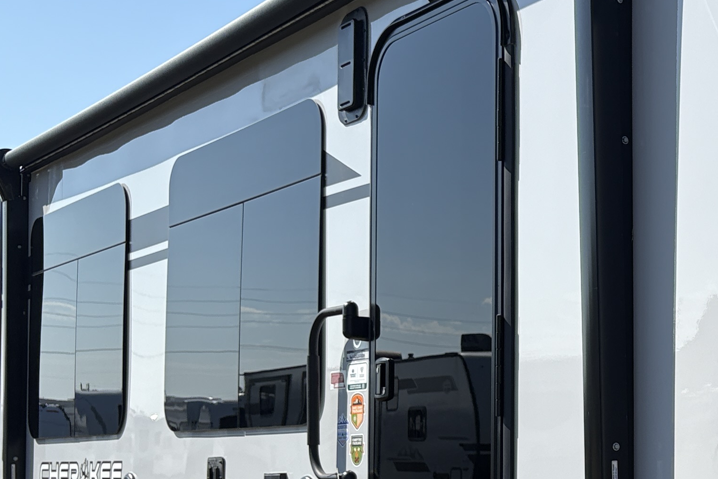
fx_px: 1436
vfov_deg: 18.6
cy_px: 423
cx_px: 795
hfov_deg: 25.9
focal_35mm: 72
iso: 50
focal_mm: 5.96
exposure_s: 1/4065
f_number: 1.6
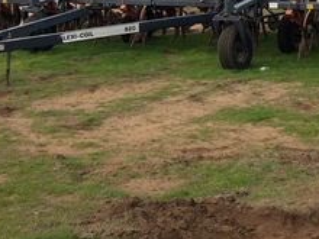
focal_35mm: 84
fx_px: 774
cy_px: -93
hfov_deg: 23.1
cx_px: 231
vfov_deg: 16.4
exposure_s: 1/1000
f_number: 1.8
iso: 20
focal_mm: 3.99
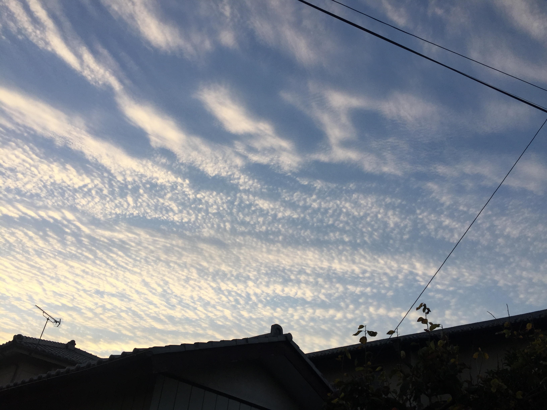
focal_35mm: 29
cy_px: 205
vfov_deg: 48.2
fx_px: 458
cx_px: 274
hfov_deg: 61.7
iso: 32
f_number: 2.2
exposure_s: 1/565
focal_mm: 4.15
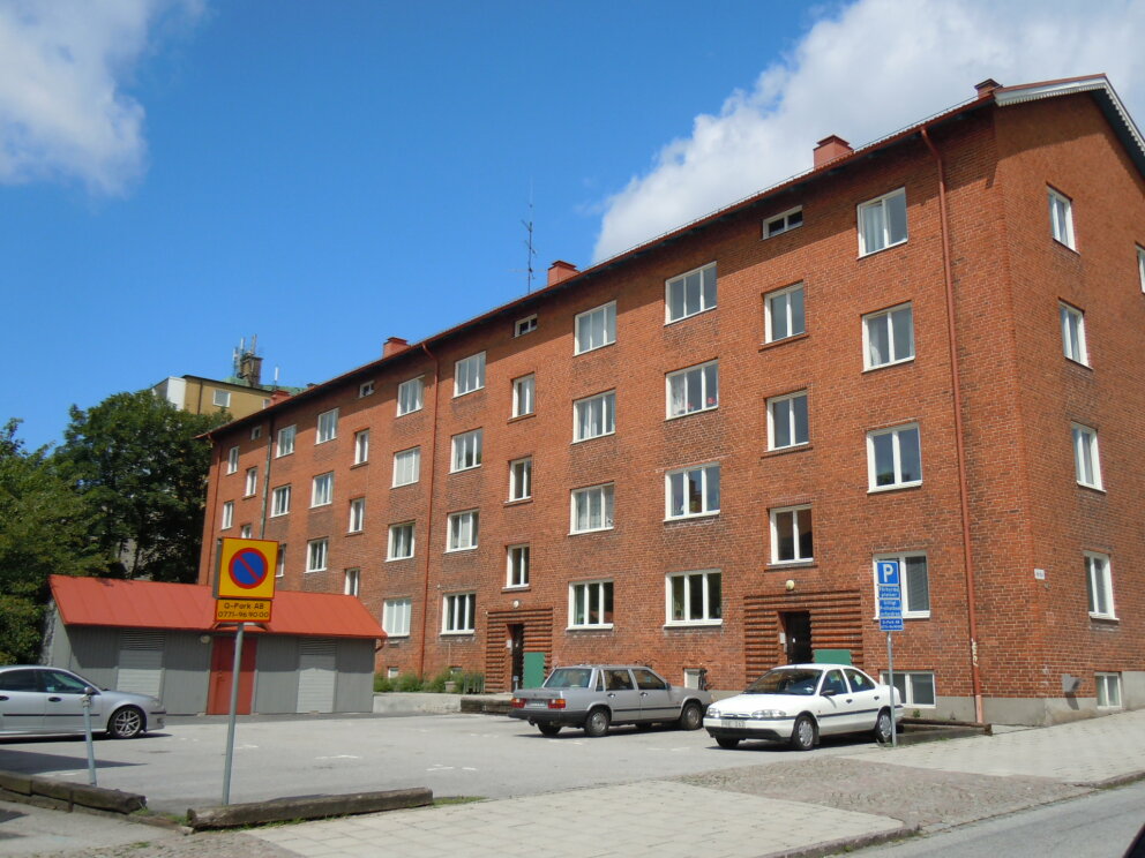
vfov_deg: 46.8
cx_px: 572
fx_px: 992
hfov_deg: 60.0
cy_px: 429
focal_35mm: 30
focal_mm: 5.4
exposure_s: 1/400
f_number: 7
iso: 100
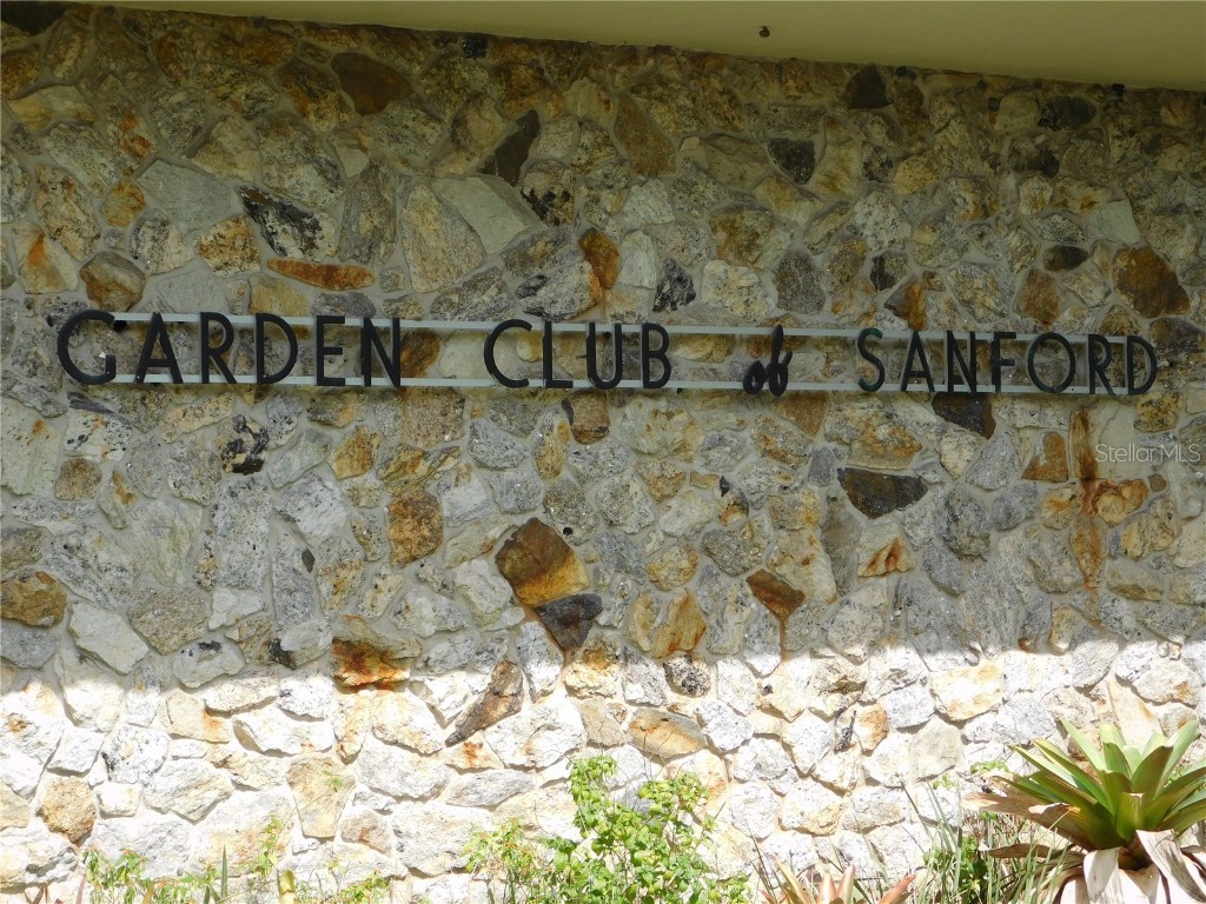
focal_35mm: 91
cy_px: 452
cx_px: 603
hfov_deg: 21.5
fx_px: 3170
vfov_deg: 16.2
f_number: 4.5
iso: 125
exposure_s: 1/500
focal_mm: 16.1
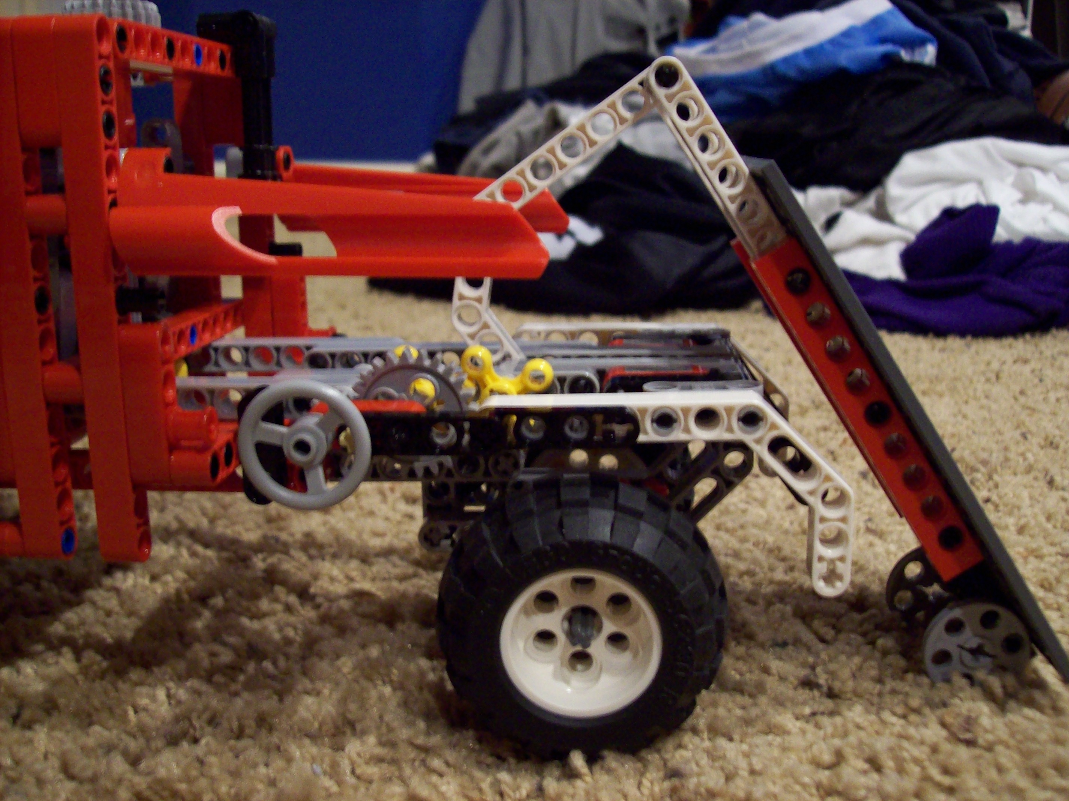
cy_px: 400
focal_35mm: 36
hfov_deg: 51.4
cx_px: 534
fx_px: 1111
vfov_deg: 39.6
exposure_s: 1/8
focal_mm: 6
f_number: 2.7
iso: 200
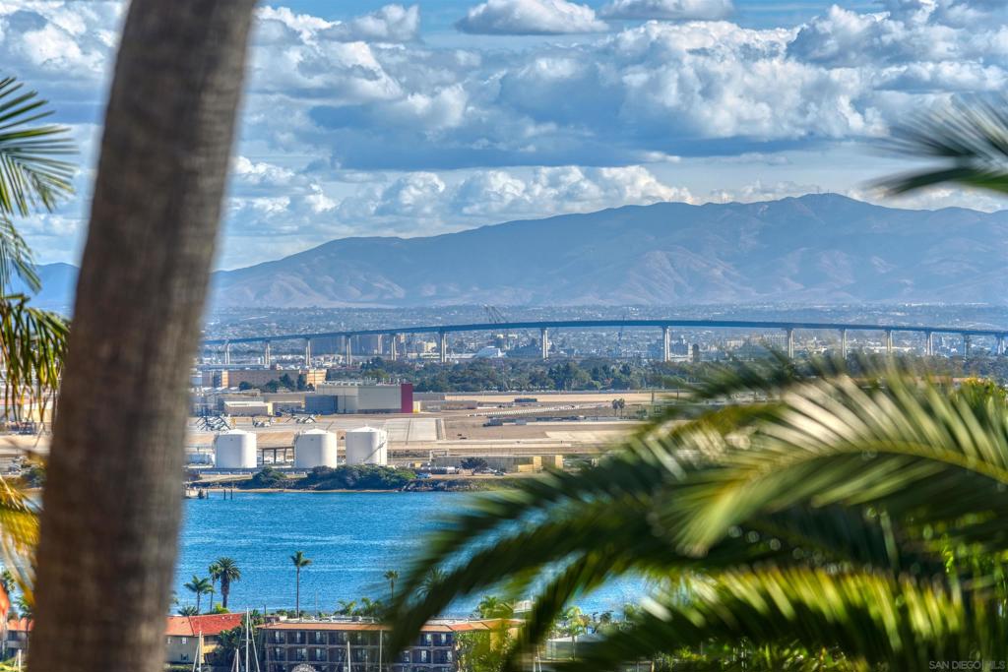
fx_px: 5600
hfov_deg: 10.3
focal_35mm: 200
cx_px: 504
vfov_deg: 6.9
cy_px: 336
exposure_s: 1/400
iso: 100
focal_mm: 200
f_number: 5.6
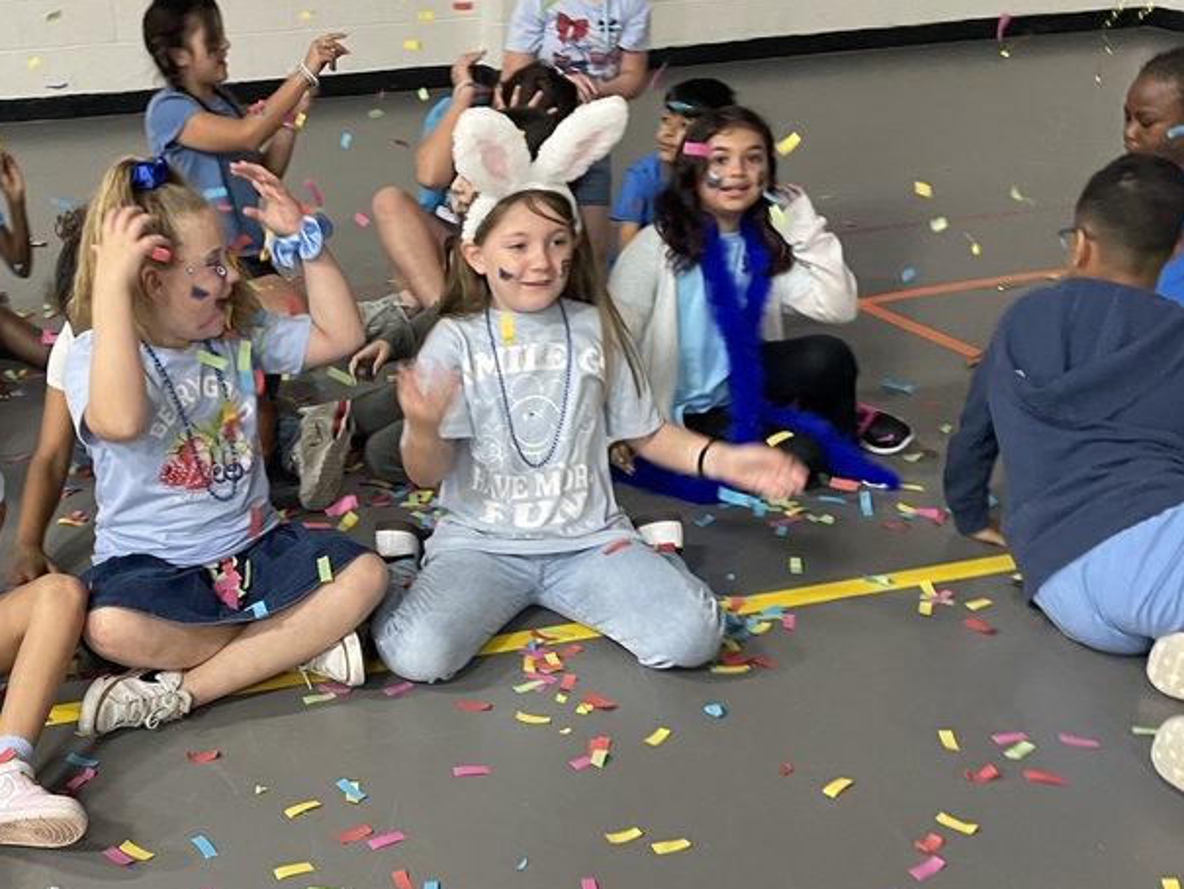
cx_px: 341
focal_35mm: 44
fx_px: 1505
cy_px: 652
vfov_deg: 32.3
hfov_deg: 42.0
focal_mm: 4.2
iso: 200
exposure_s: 1/60
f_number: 1.6
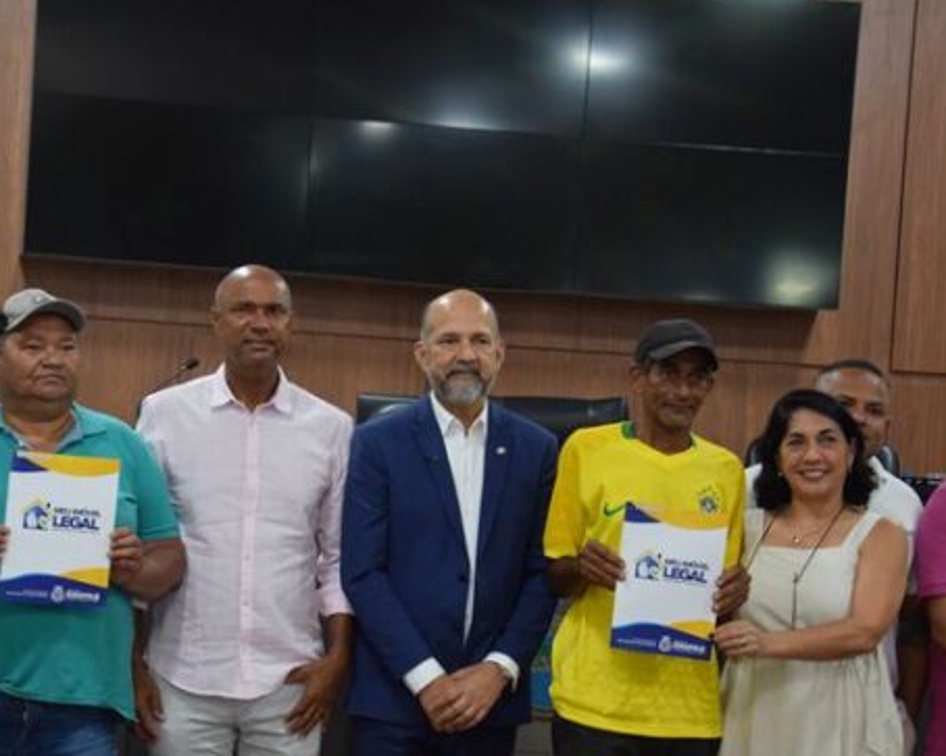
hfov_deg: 20.7
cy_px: 437
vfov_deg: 16.7
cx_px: 313
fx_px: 2575
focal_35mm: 92
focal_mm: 40
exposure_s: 1/60
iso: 1400
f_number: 4.5
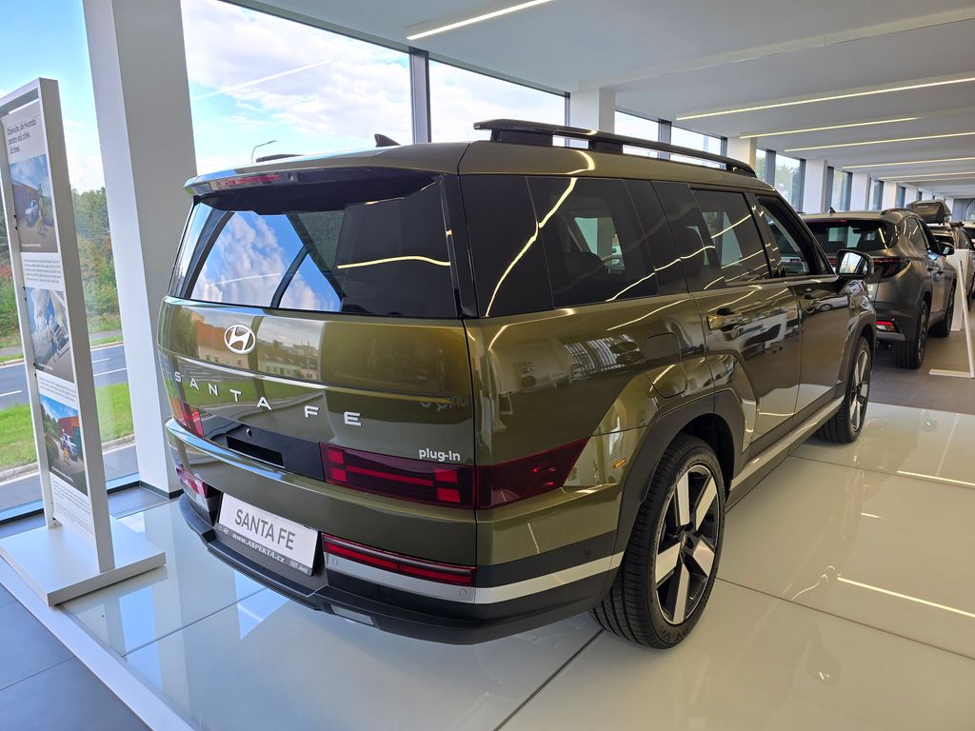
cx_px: 488
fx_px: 648
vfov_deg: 58.9
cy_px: 366
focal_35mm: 23
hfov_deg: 73.9
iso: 32
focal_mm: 6.3
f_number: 1.7
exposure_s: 1/100
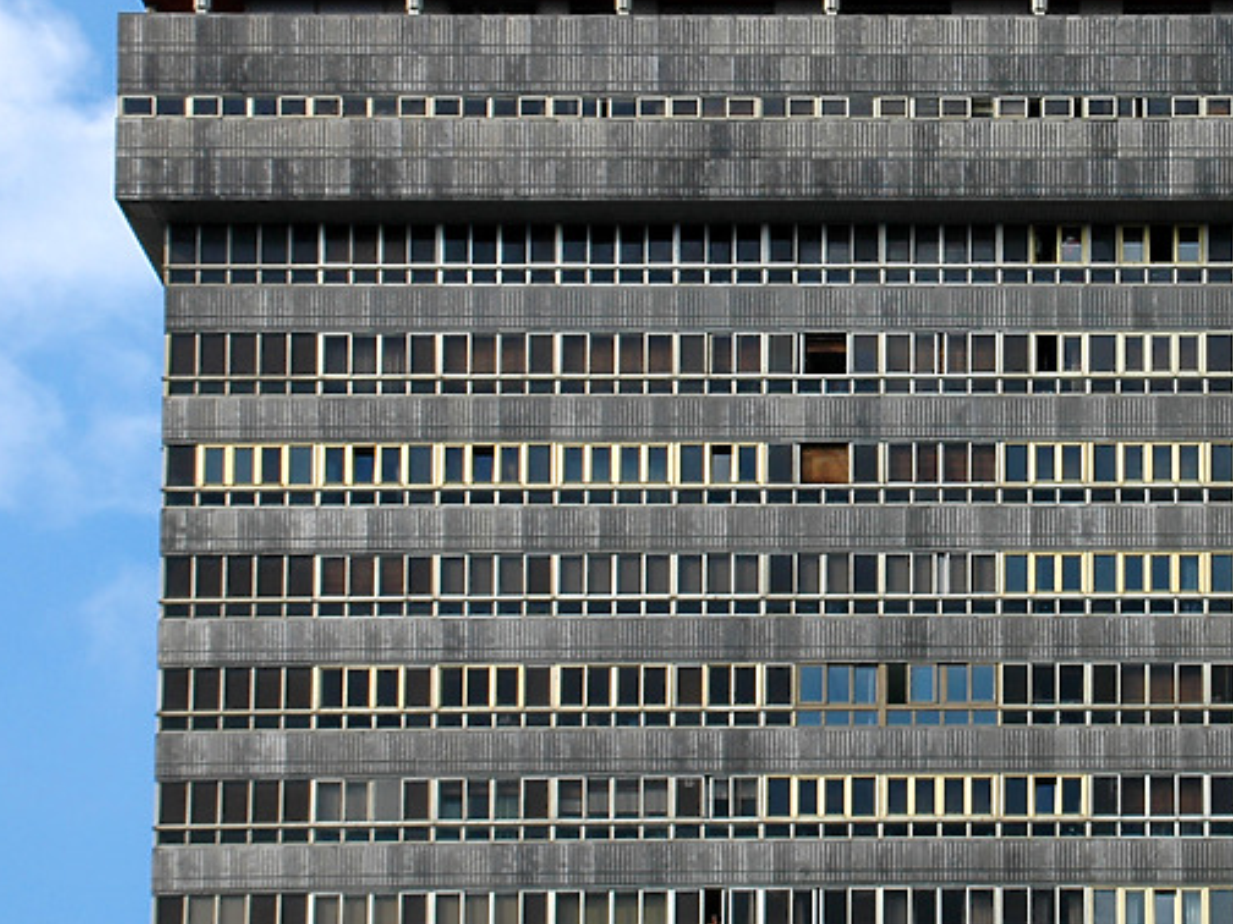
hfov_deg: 18.0
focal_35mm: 108
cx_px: 1030
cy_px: 306
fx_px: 3847
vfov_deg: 13.7
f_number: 9
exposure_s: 1/320
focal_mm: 42
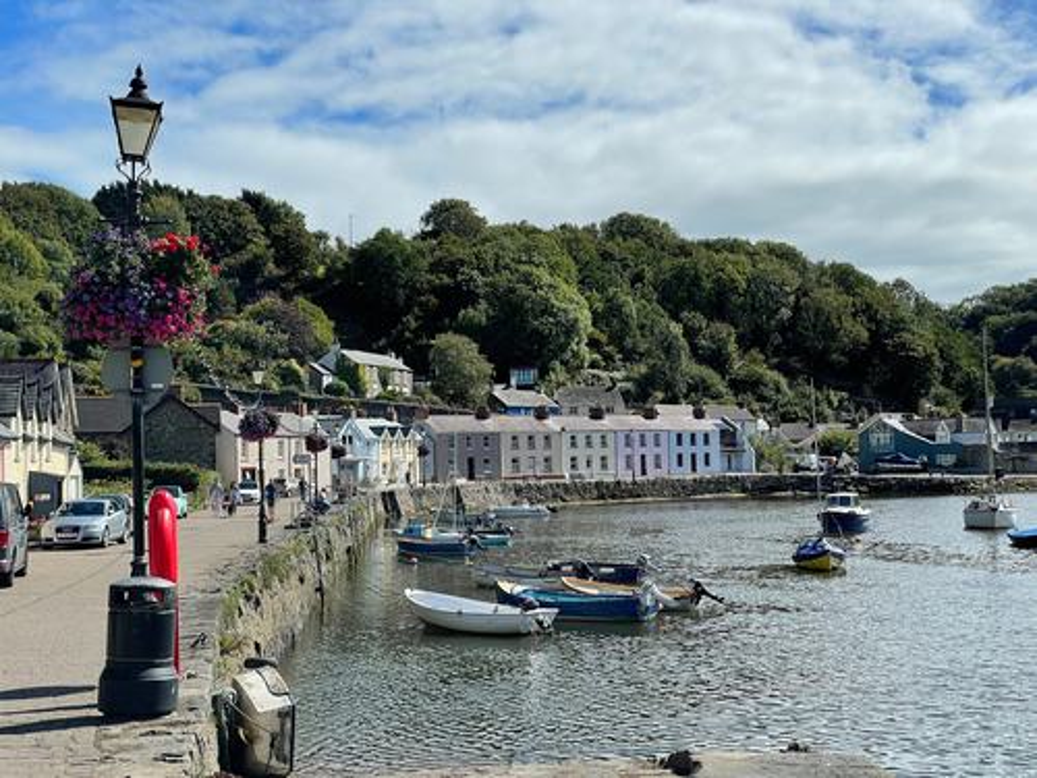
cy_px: 389
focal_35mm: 52
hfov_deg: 36.8
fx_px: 1558
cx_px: 518
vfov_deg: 28.0
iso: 25
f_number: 2
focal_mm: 6
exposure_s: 1/2994
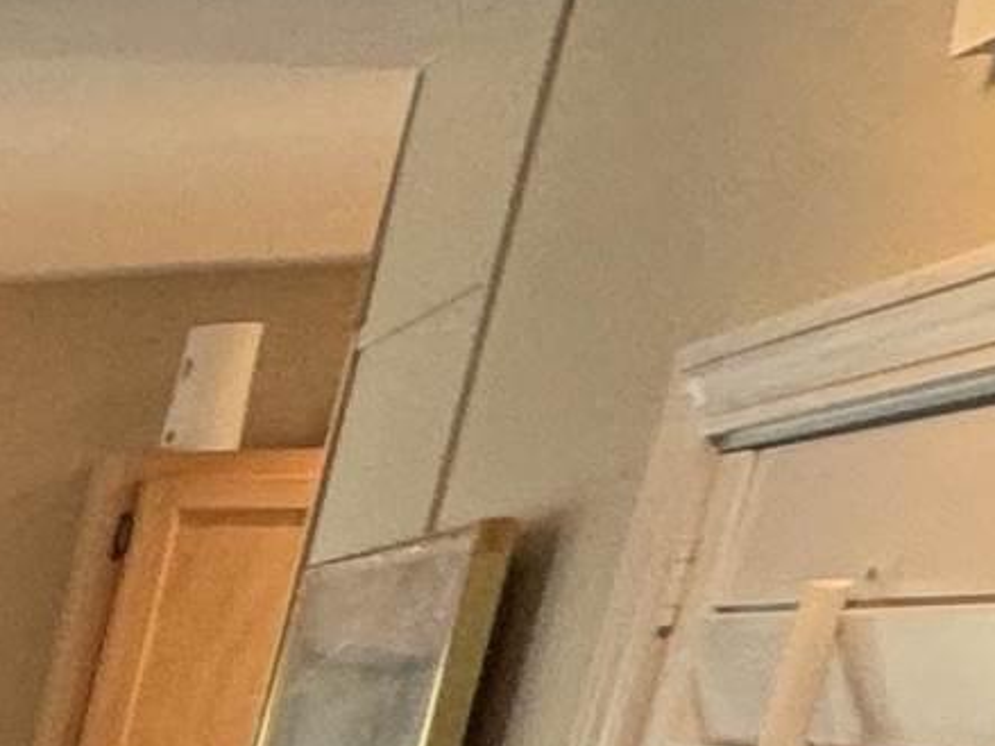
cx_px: -2359
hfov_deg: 10.0
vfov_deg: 13.4
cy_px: 1388
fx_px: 2816
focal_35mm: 98
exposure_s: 1/58
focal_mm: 2.22
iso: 160
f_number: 2.2
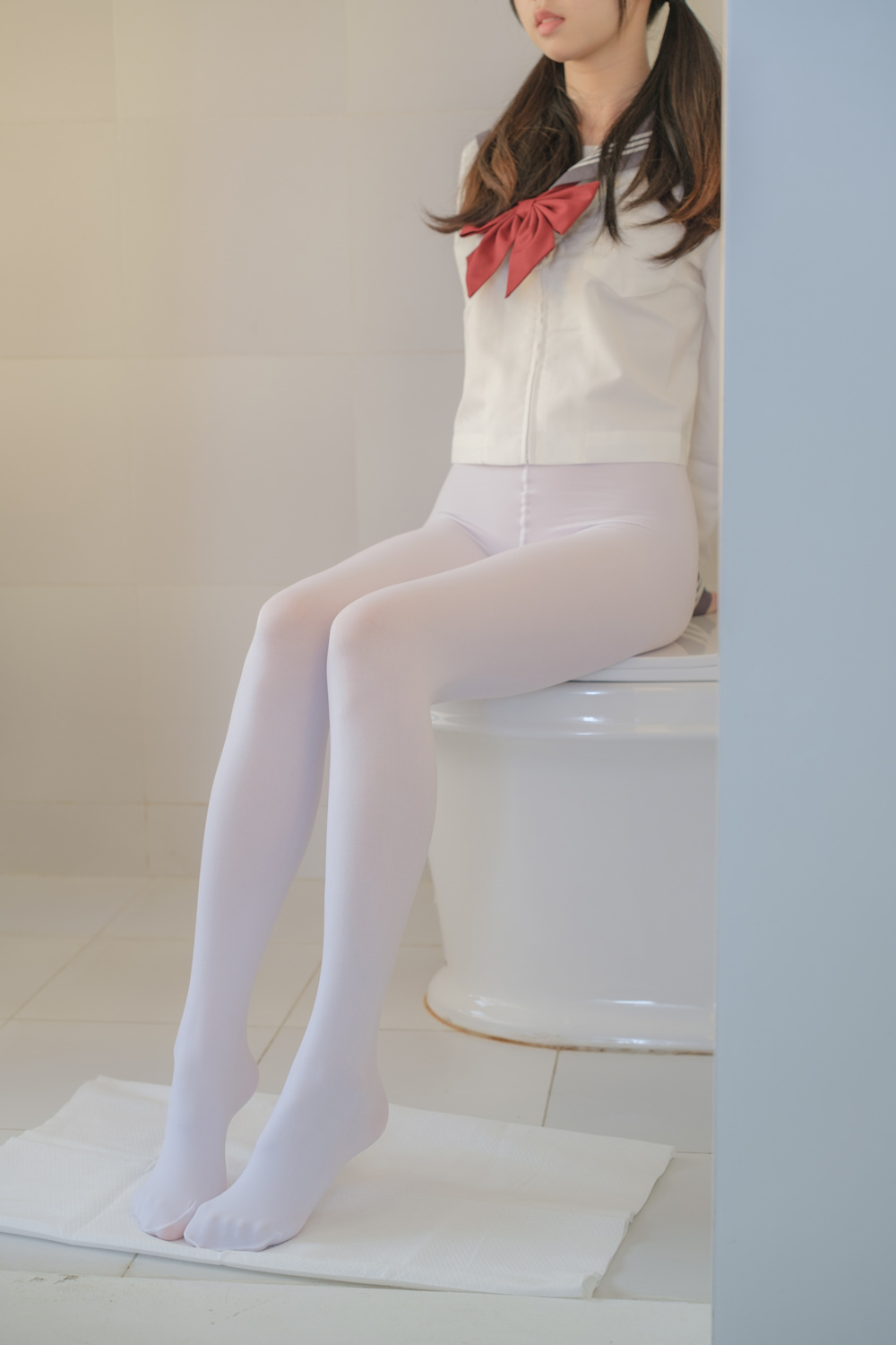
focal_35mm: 50
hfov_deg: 27.0
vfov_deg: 39.6
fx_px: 1867
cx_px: 448
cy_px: 672
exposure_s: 1/80
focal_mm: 33
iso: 160
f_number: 2.8
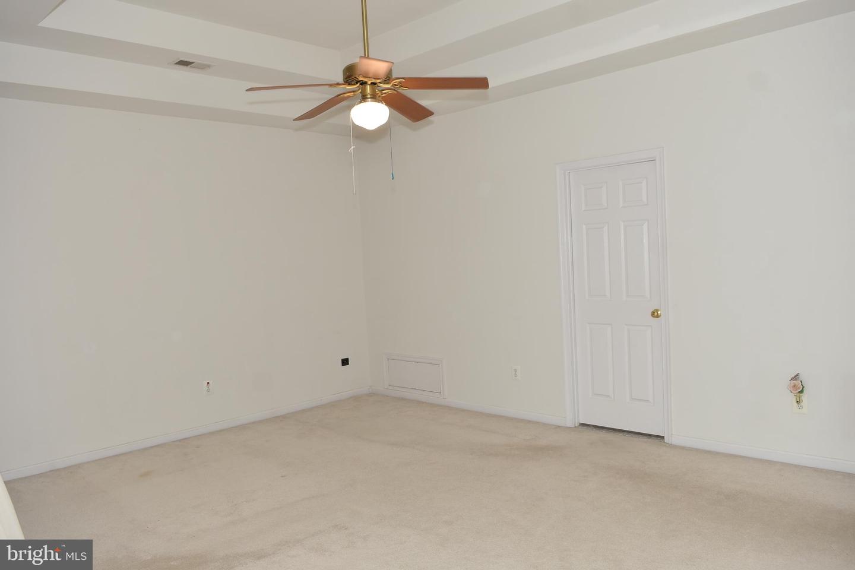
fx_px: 641
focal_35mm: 27
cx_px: 428
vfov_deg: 47.9
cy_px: 285
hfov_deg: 67.4
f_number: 5
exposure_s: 1/60
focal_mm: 18
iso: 200
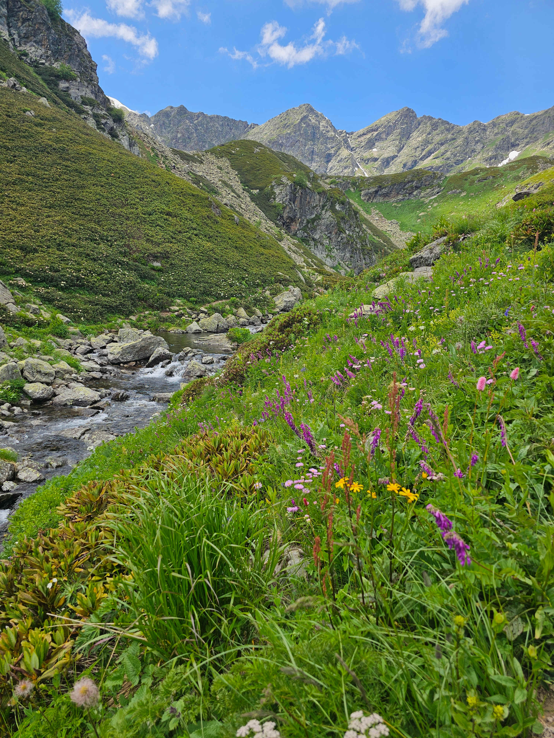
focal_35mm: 23
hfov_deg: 58.9
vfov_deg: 73.9
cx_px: 277
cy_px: 369
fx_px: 491
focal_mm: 6.3
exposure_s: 1/427
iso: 10
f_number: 1.7
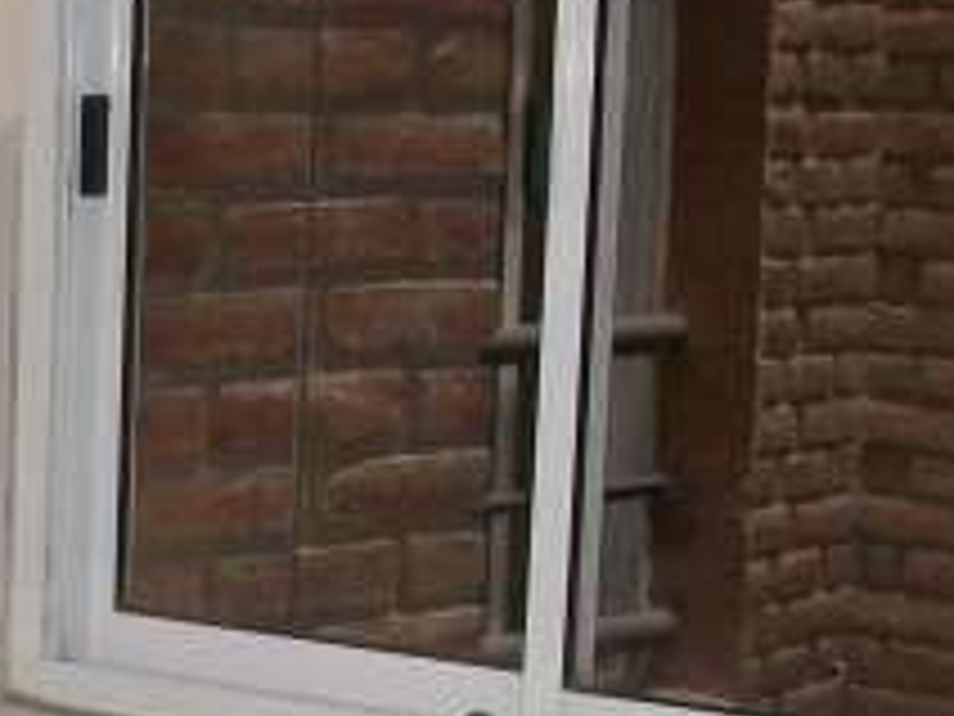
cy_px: 851
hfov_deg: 15.5
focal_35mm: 121
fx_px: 3335
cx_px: -284
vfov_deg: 12.0
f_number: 2.9
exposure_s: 1/60
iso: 160
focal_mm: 5.7
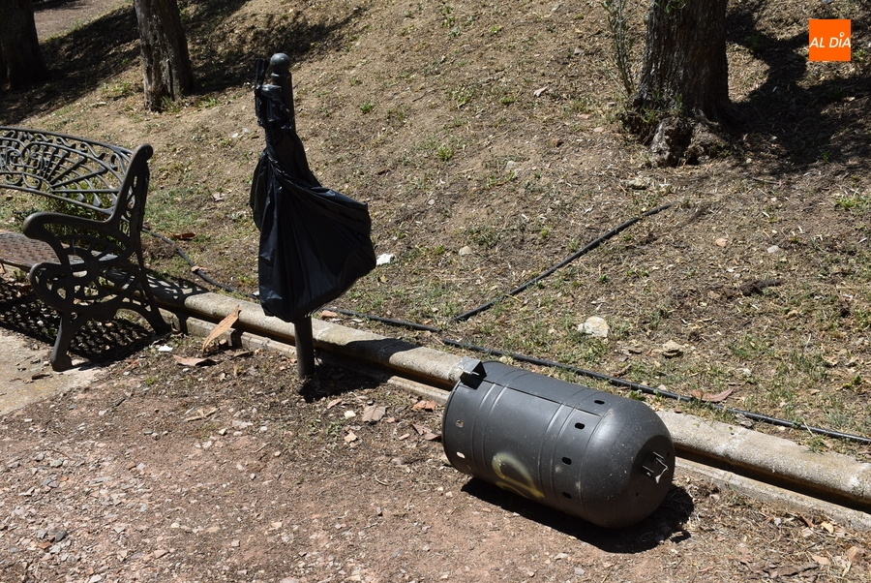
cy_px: 292
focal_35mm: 40
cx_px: 436
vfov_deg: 33.1
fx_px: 981
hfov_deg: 47.9
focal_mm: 27
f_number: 10
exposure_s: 1/400
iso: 200
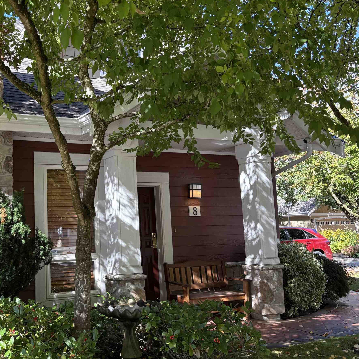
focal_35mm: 40
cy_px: 170
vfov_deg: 41.8
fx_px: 469
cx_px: 80
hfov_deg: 40.4
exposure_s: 1/404
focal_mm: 5.96
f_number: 1.6
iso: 64
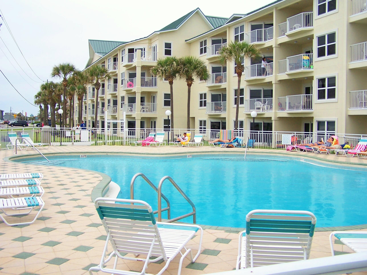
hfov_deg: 49.0
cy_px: 138
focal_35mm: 38
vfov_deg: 37.7
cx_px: 184
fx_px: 403
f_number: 2.8
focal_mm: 6.3
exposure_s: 1/1000
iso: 80
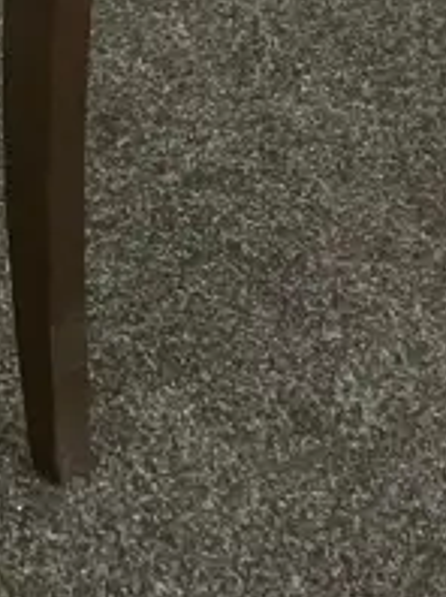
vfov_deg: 13.2
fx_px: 2496
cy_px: -133
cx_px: -374
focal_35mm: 145
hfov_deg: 9.7
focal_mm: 3.99
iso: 250
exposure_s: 1/50
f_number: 1.8
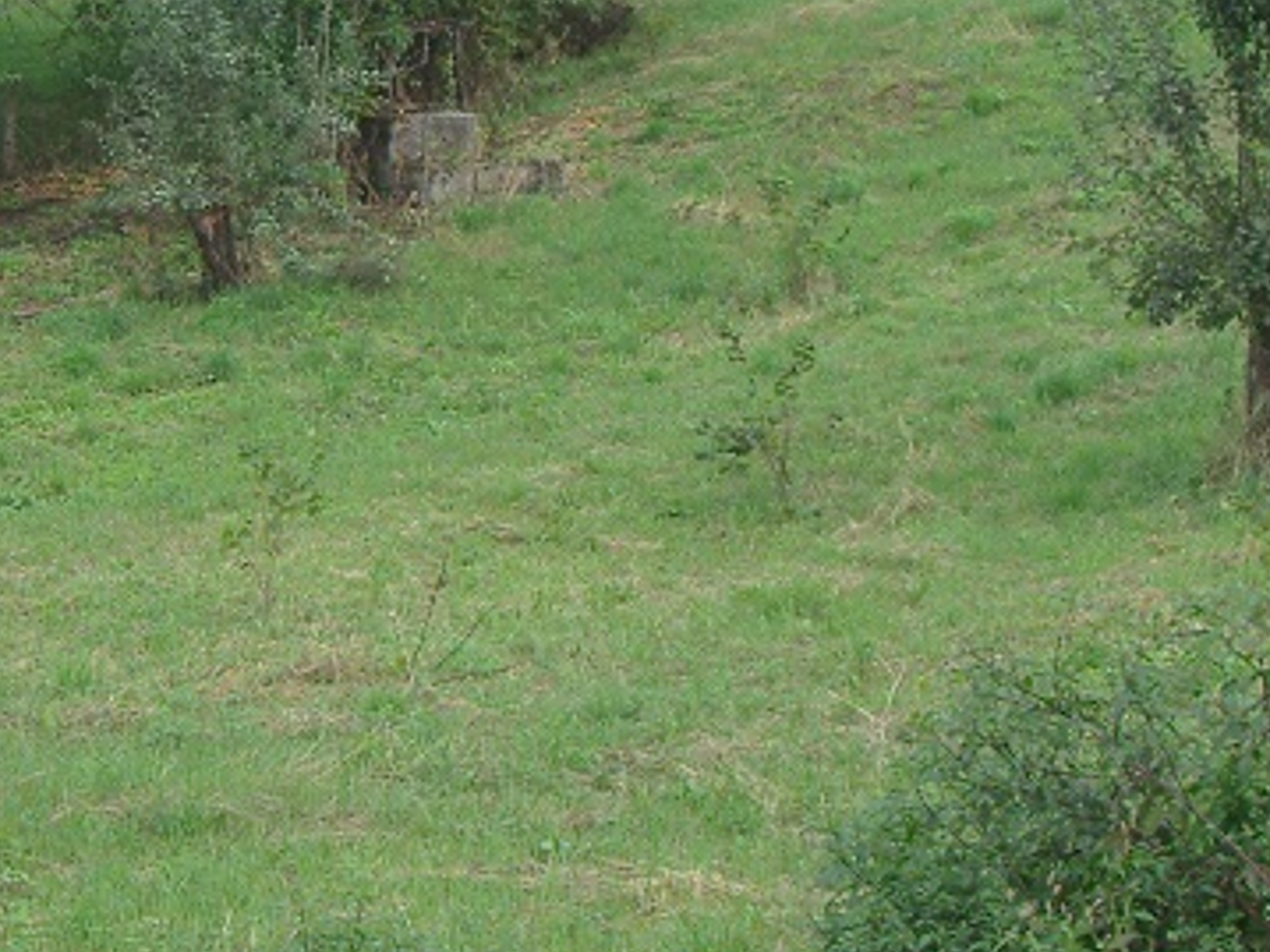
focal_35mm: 101
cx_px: 205
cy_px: 203
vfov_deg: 14.6
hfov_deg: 19.2
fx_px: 3704
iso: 80
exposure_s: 1/500
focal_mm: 6.2
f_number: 2.8
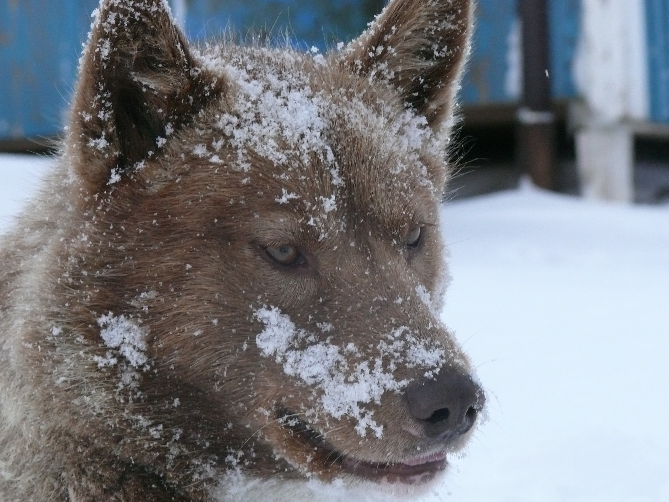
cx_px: 334
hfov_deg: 9.6
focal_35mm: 207
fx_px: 4001
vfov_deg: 7.2
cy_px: 251
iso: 400
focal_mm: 39
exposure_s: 1/250
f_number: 5.6
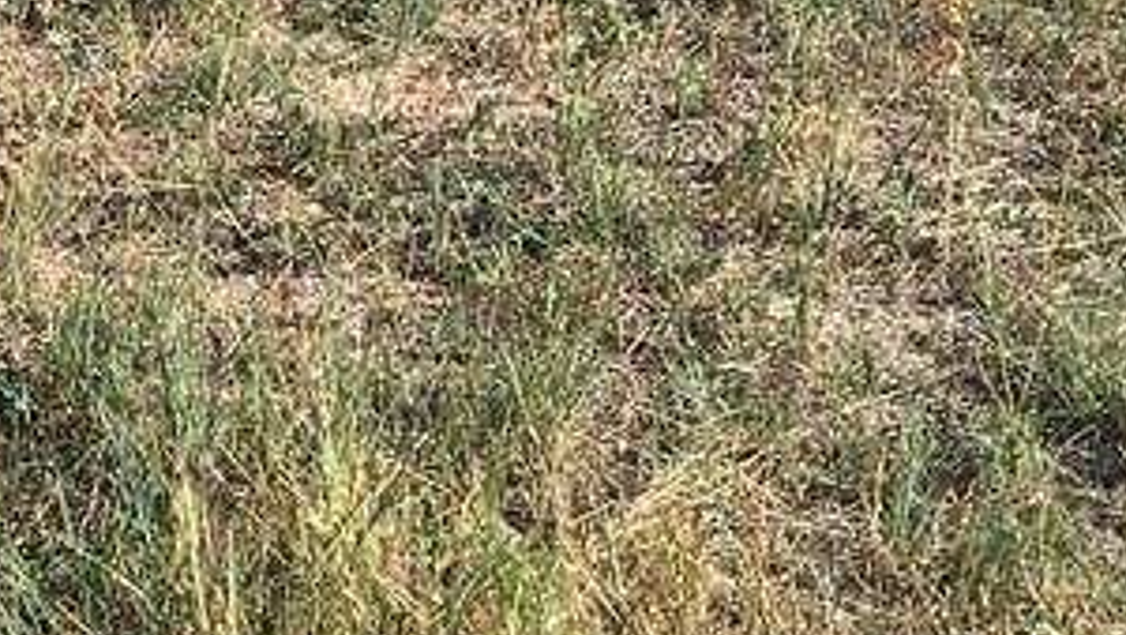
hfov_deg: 18.4
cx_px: -357
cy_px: 147
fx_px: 3226
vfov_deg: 11.2
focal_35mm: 108
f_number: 2.2
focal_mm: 4.15
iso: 25
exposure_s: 1/874
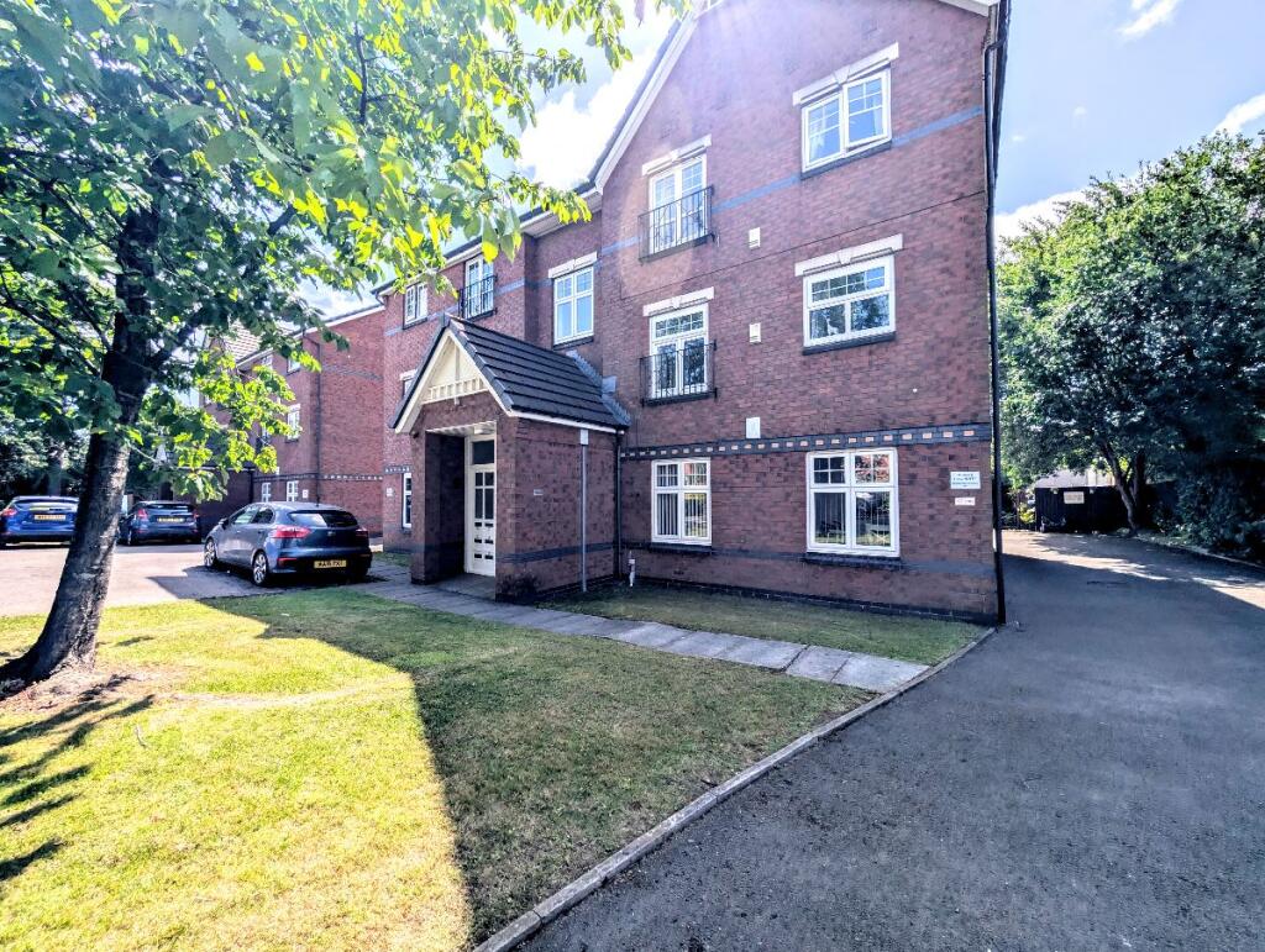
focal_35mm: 12
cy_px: 476
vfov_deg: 94.6
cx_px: 632
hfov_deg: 110.5
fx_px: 439
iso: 55
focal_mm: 2.02
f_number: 1.7
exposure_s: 1/4902
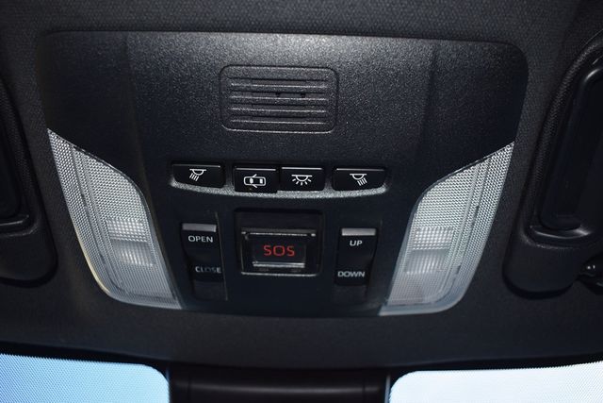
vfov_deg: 43.6
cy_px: 202
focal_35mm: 30
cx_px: 302
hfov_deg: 61.9
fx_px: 503
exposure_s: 1/125
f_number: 3.8
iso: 140
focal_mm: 20
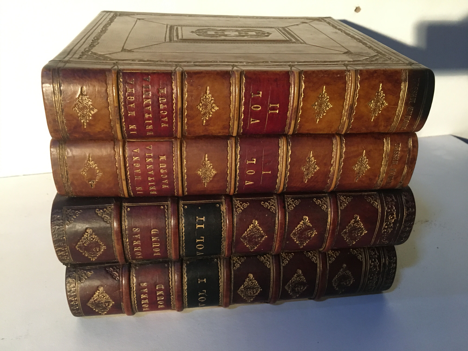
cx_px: 234
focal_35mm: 29
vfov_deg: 48.2
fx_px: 392
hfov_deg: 61.7
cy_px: 176
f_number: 2.2
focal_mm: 4.15
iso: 200
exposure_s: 1/17
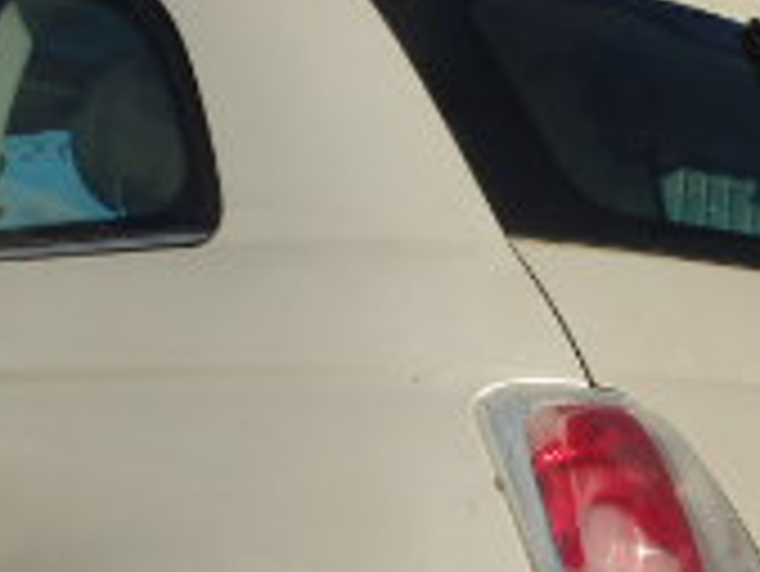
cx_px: 454
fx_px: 2329
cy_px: 527
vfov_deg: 13.8
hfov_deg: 18.5
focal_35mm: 106
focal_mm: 5
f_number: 11
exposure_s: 1/200
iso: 125
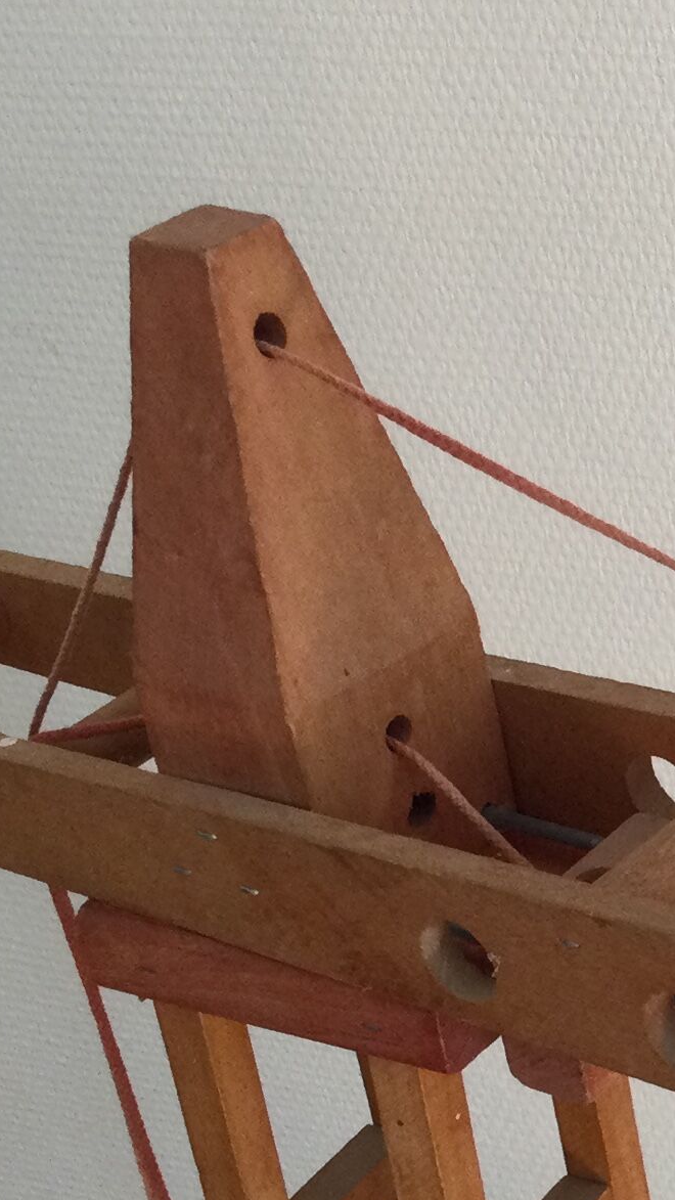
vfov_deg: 22.5
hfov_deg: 12.3
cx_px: 1004
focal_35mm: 94
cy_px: 905
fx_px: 2990
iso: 40
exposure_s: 1/33
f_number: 2.4
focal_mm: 3.3
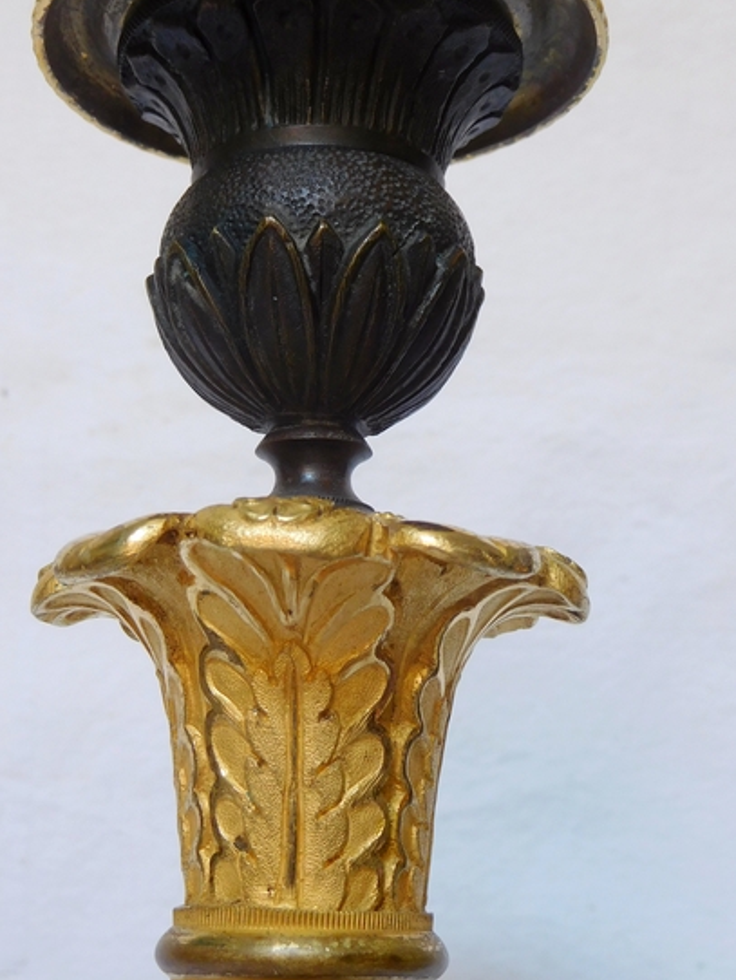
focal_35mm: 59
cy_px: 517
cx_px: 315
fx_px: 1671
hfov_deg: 24.8
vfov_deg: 32.7
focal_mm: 7.1
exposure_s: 1/50
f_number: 3.9
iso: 125
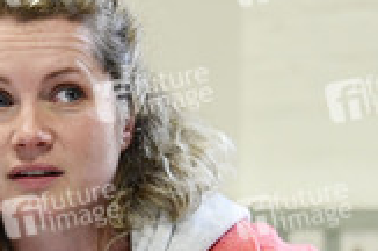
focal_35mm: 194
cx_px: 92
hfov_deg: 10.6
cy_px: 270
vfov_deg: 7.0
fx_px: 2033
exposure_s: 1/250
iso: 2500
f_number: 3.2
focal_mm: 70
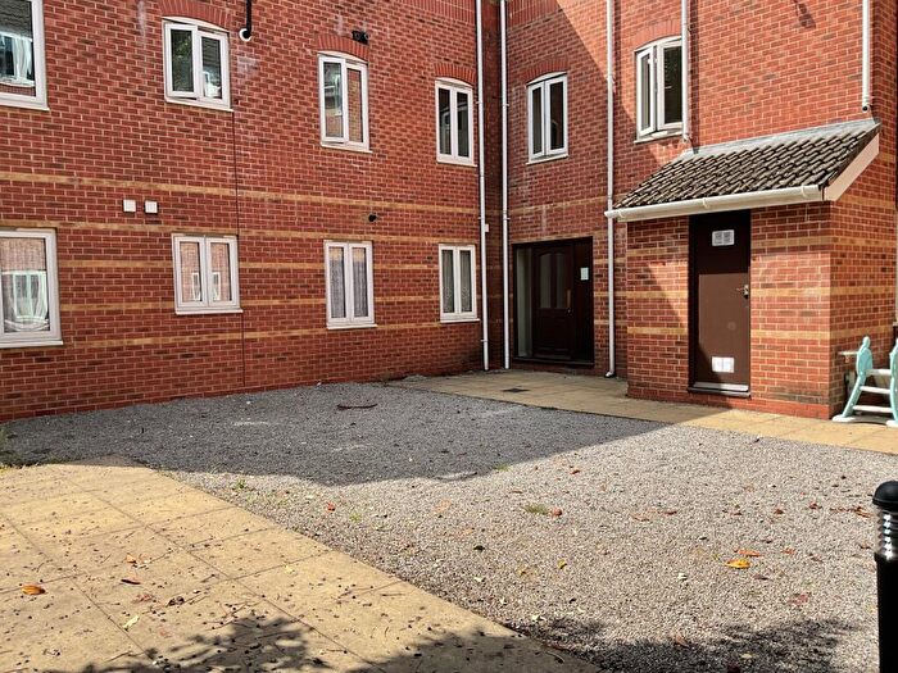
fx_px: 752
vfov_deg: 48.2
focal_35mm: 29
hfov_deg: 61.7
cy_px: 336
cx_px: 449
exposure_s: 1/944
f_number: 1.8
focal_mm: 3
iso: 16
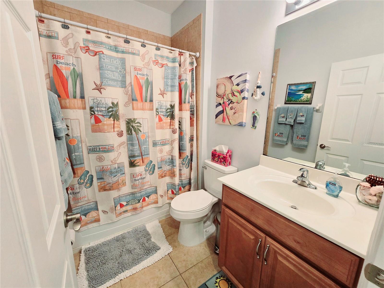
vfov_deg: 89.9
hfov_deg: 106.2
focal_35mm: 13
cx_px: 192
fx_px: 144
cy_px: 144
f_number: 2.2
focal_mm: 2.2
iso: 250
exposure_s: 1/60.2
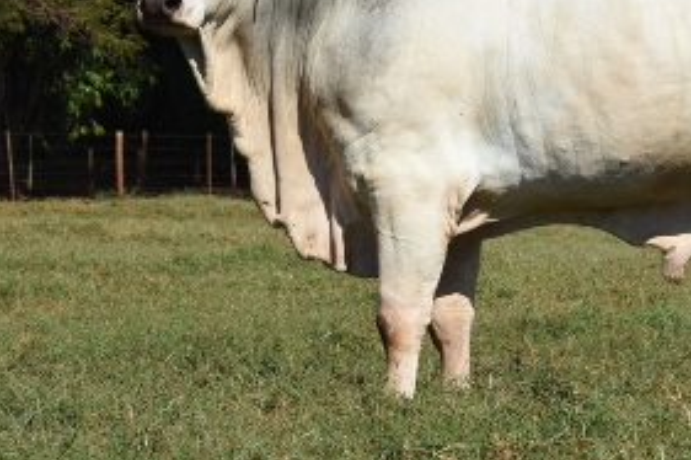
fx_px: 3952
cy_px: 109
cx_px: 499
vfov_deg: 6.7
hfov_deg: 10.0
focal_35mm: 206
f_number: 10
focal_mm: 86
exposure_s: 1/320
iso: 200
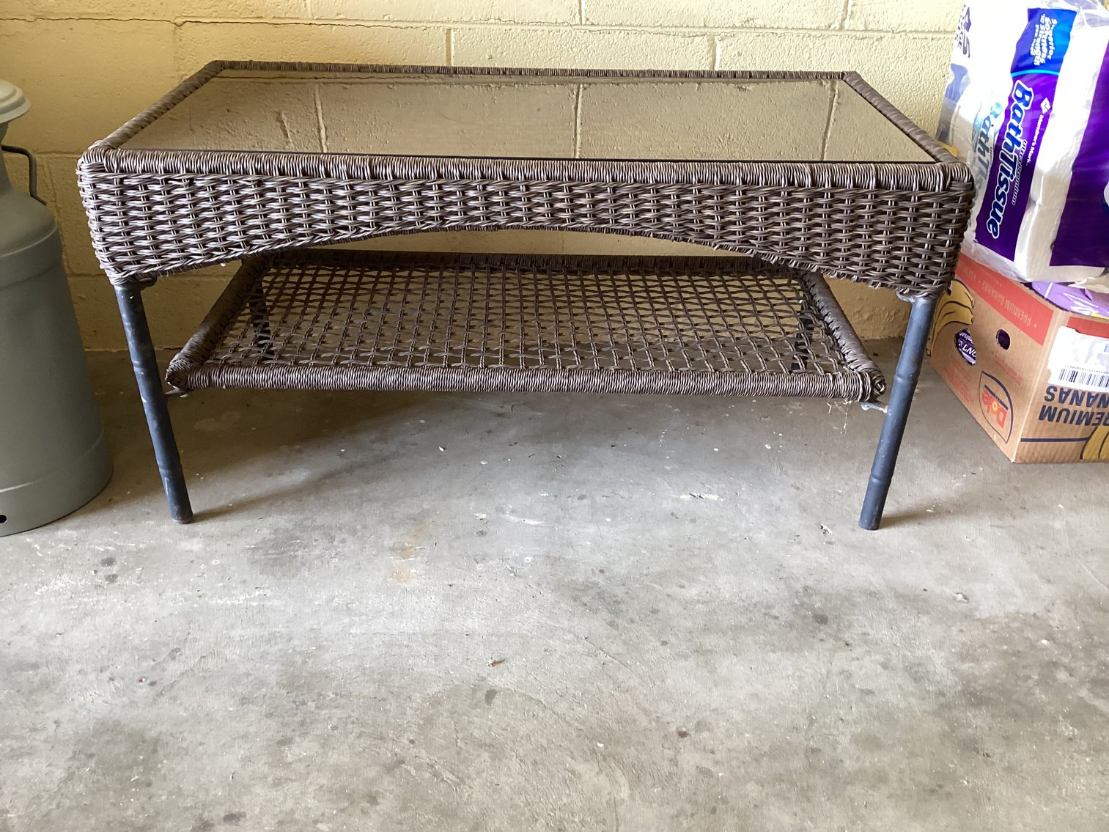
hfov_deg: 58.3
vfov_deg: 45.4
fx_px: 993
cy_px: 416
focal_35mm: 31
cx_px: 554
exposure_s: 1/60
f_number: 2.4
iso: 125
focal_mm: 3.3
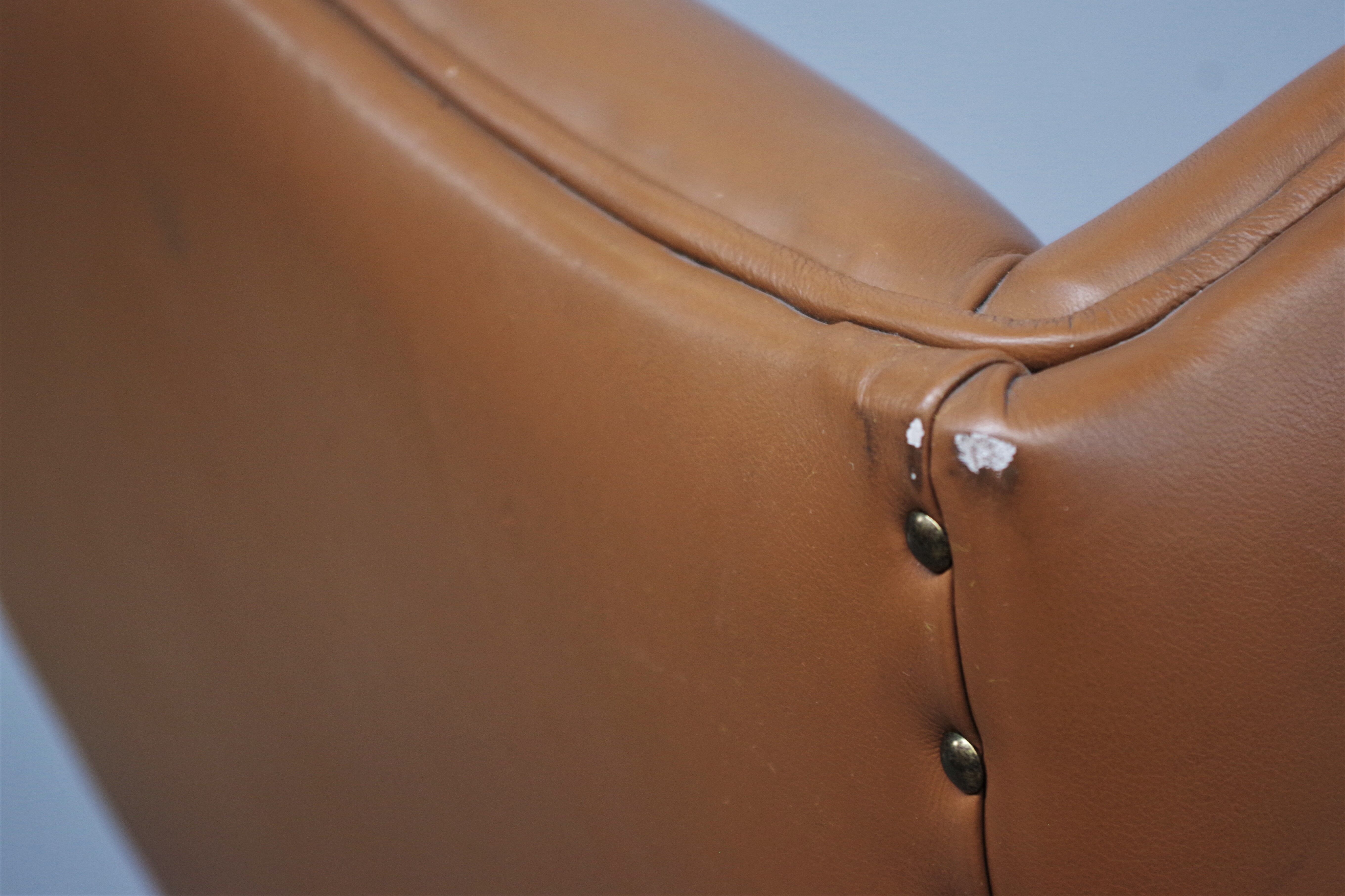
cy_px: 448
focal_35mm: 60
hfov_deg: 33.4
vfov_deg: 22.6
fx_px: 2241
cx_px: 672
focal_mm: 40
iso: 800
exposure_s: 1/80
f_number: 4.5
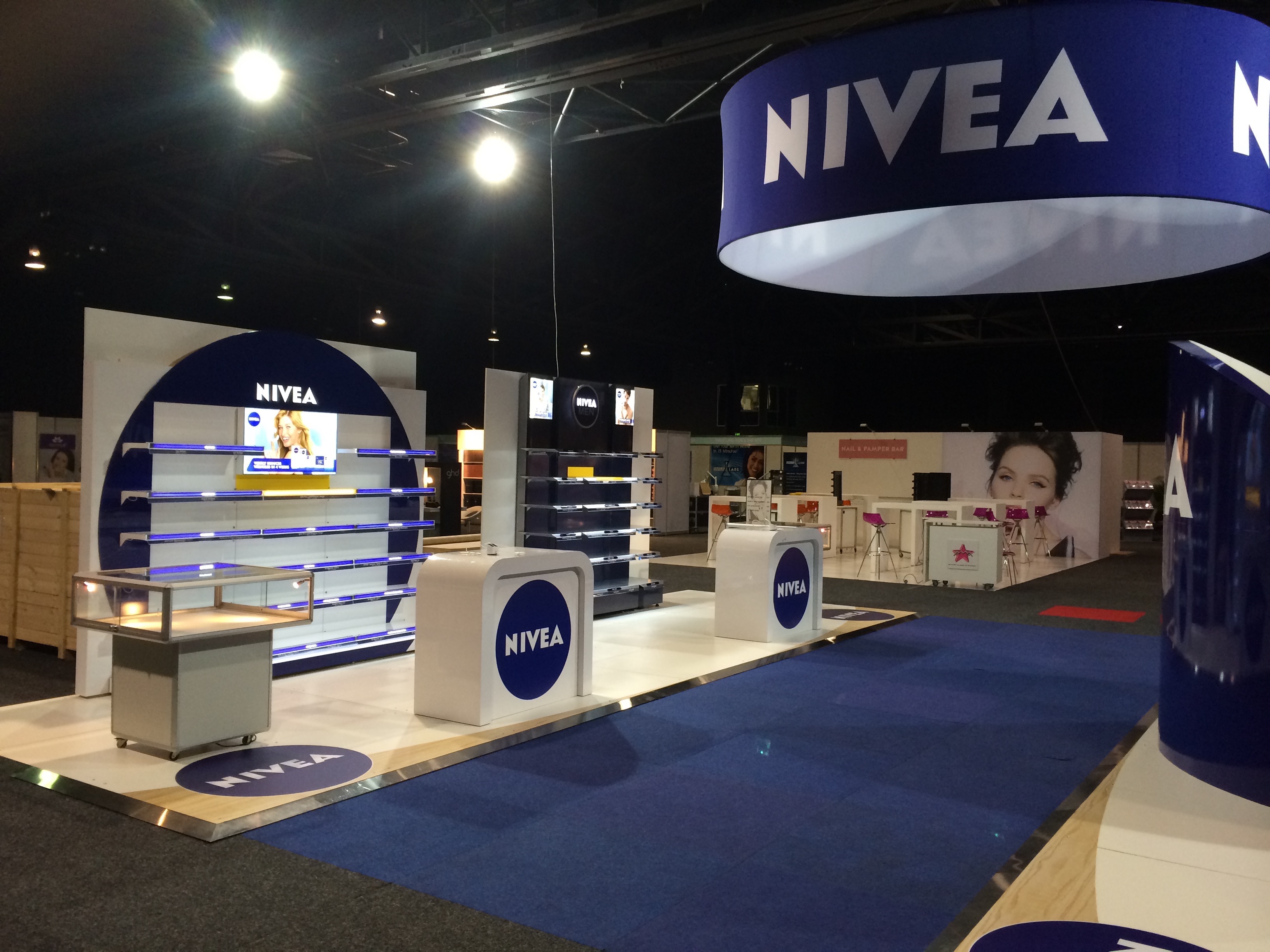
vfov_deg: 46.8
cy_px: 476
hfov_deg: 60.0
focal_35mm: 30
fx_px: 1101
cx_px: 635
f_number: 2.2
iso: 80
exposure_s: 1/33
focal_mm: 4.12
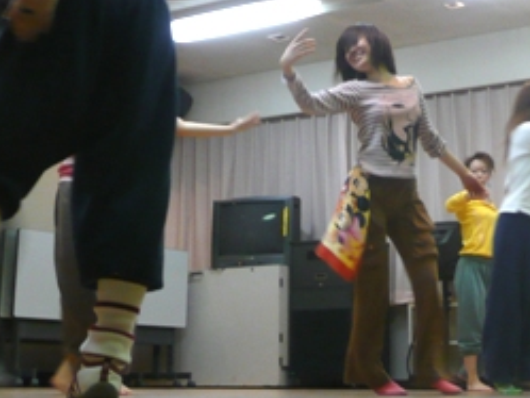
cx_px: 313
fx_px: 1271
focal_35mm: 83
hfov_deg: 23.5
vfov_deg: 17.7
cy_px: 84
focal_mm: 7.8
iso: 200
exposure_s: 1/20
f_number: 4.2
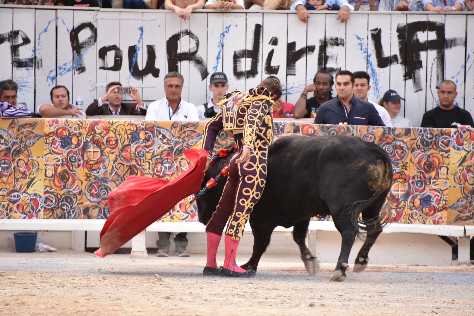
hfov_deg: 6.9
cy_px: 158
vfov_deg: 4.6
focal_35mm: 300
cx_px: 237
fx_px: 3950
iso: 1400
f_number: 5.6
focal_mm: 300
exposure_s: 1/320
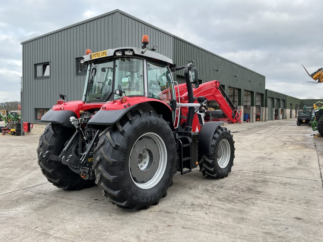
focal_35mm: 28
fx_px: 261
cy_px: 121
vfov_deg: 49.7
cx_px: 162
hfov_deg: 63.4
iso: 20
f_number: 1.8
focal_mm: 3
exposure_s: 1/150
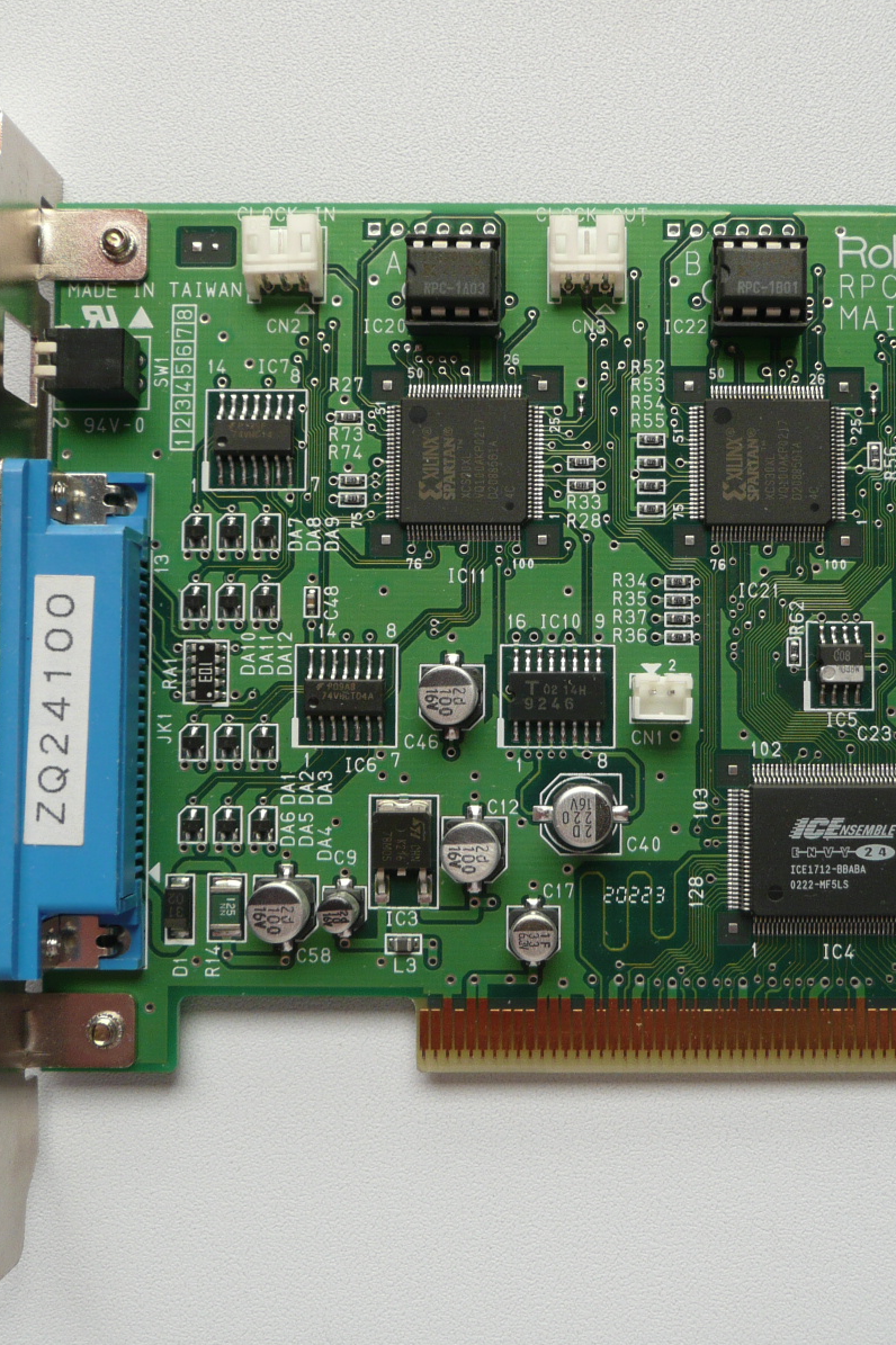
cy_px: 671
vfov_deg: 49.6
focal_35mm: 39
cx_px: 553
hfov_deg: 34.0
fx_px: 1457
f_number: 3.3
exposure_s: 1/30
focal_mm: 4.6
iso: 100
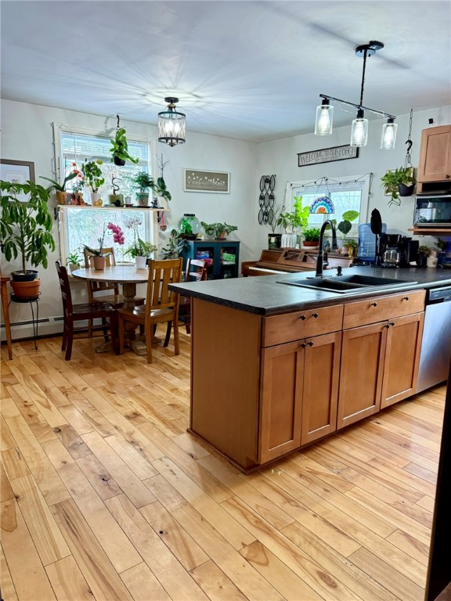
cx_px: 226
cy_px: 300
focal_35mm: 24
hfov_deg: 56.8
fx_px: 417
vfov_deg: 71.6
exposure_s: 1/60
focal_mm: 6.76
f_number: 1.78
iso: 500
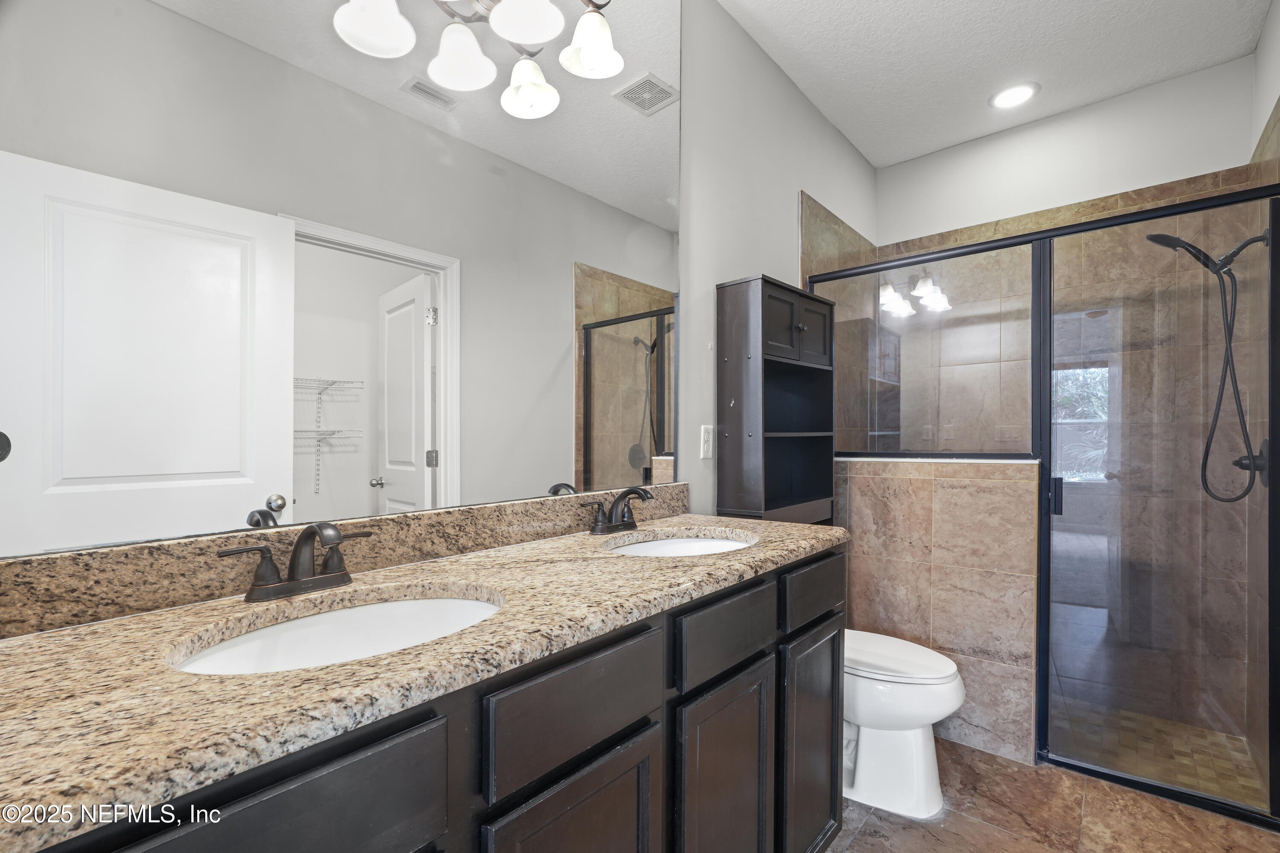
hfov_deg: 96.7
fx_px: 569
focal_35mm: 16
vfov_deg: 73.7
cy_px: 426
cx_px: 640
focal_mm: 16
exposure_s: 8
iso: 250
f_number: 13
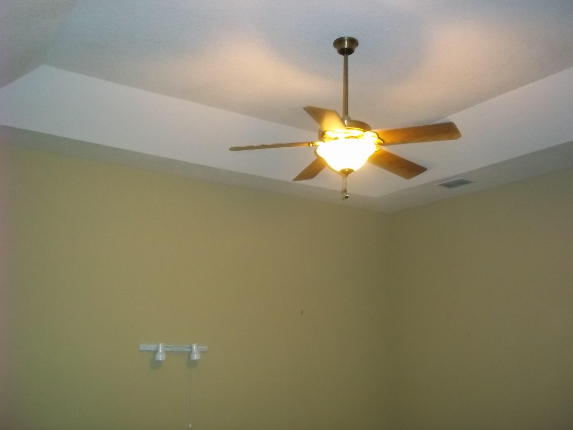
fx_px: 596
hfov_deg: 51.4
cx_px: 286
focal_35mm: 36
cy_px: 215
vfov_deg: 39.7
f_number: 3.1
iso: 320
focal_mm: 6.5
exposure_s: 1/30
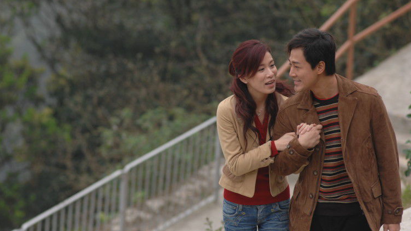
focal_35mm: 284
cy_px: 130
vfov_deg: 4.3
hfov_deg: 7.6
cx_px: 206
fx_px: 3095
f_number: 5
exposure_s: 1/250
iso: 200
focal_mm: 180
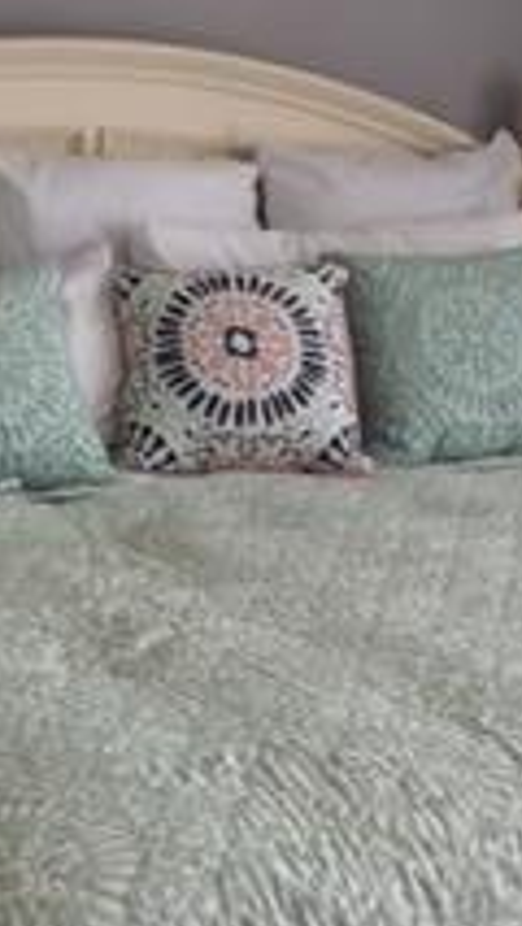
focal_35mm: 95
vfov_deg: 22.4
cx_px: 344
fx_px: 2335
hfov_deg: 12.7
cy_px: 335
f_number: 2.2
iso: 40
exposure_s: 1/60
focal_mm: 4.15
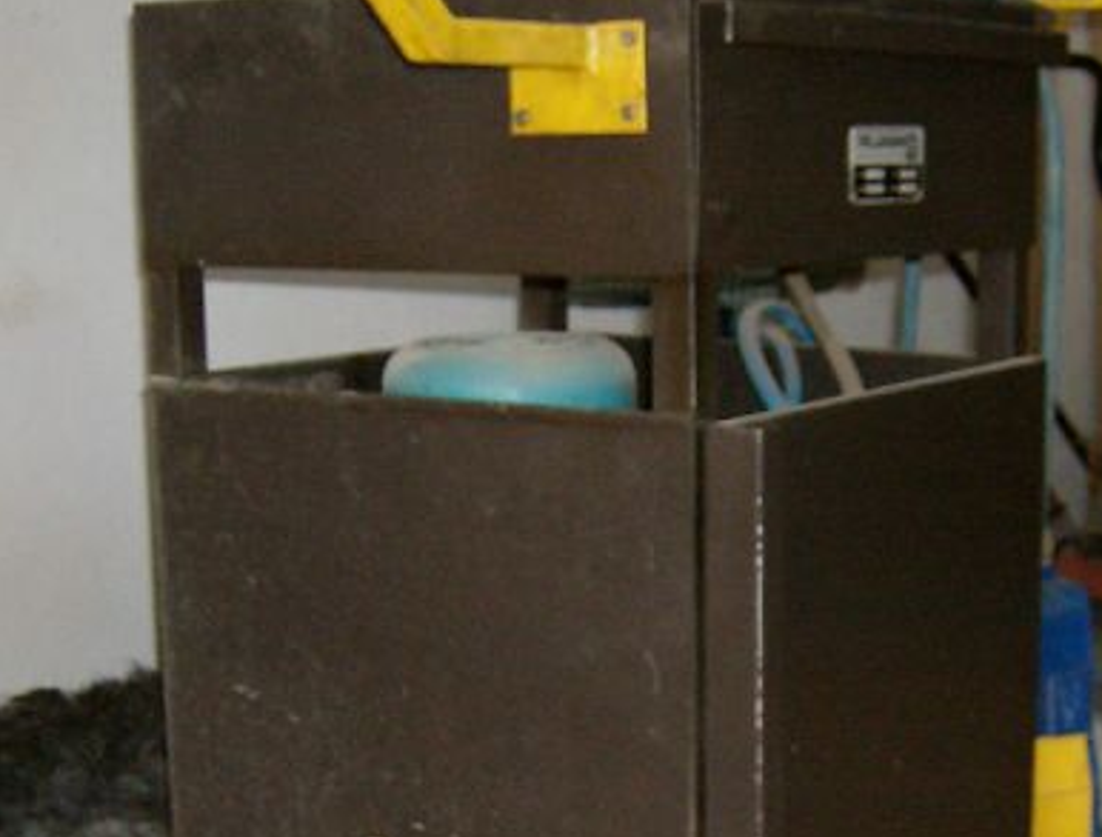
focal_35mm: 69
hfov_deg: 28.0
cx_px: 580
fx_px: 2206
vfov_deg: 21.1
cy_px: 700
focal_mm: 6.4
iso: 200
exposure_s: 1/66.6
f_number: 2.9
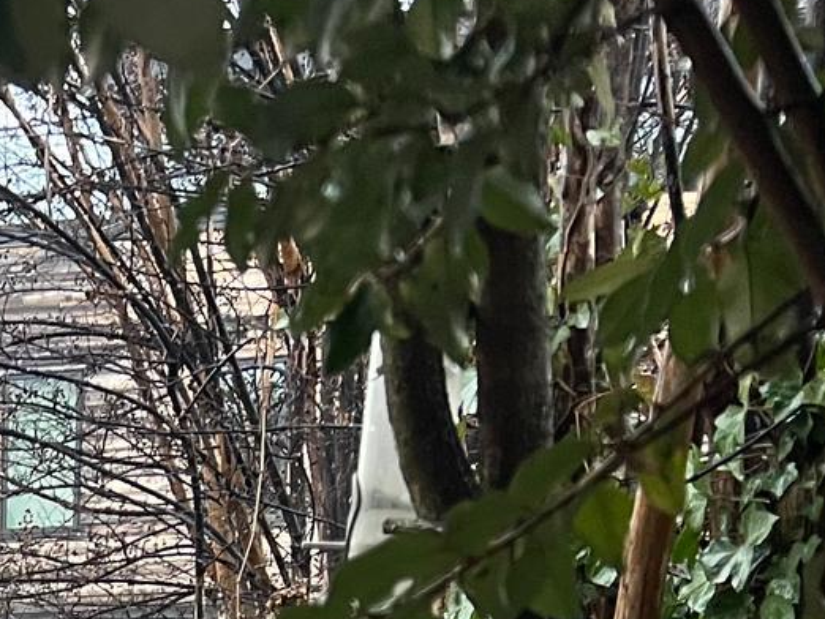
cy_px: 1189
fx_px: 2432
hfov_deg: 16.7
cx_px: -567
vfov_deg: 12.9
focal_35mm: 102
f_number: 1.5
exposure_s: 1/60
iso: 125
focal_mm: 5.7
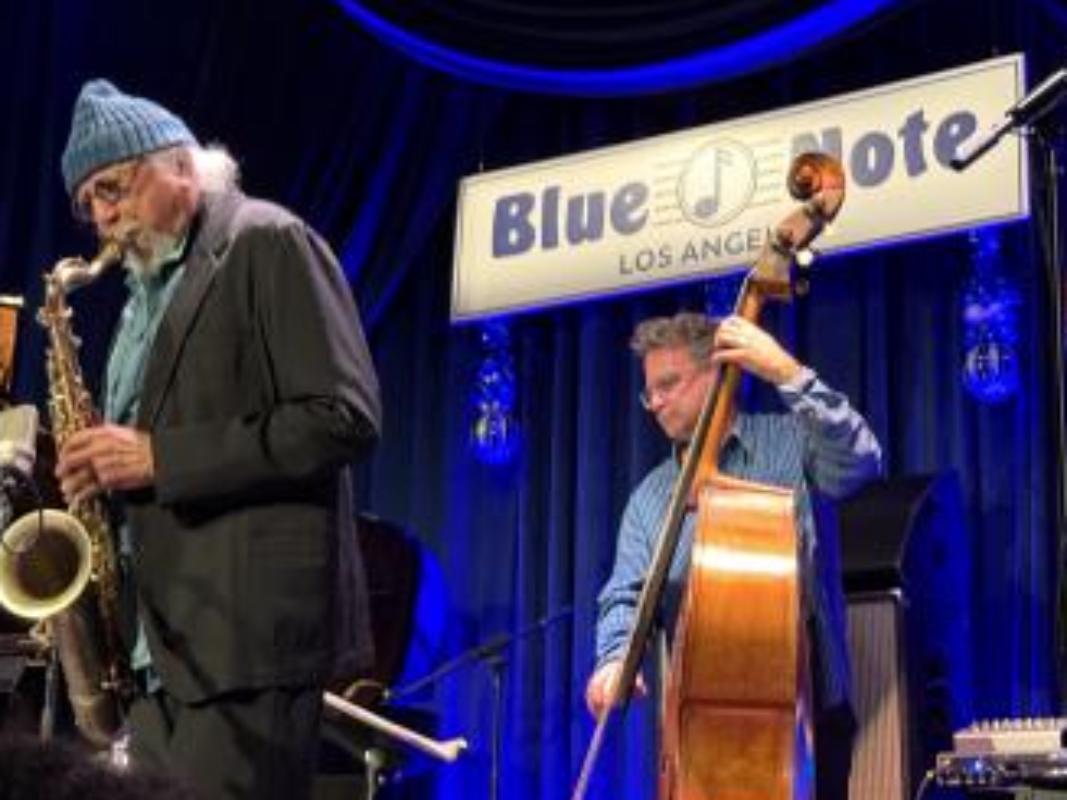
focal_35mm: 66
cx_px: 721
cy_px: 335
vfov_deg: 22.2
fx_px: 2034
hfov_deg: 29.2
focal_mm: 6.76
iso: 800
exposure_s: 1/19
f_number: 1.78
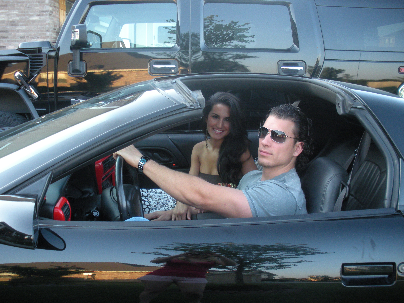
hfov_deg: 51.4
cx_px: 202
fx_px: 420
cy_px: 152
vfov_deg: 39.7
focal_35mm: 36
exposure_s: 1/56.1
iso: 244
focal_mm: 6.3
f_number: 3.5
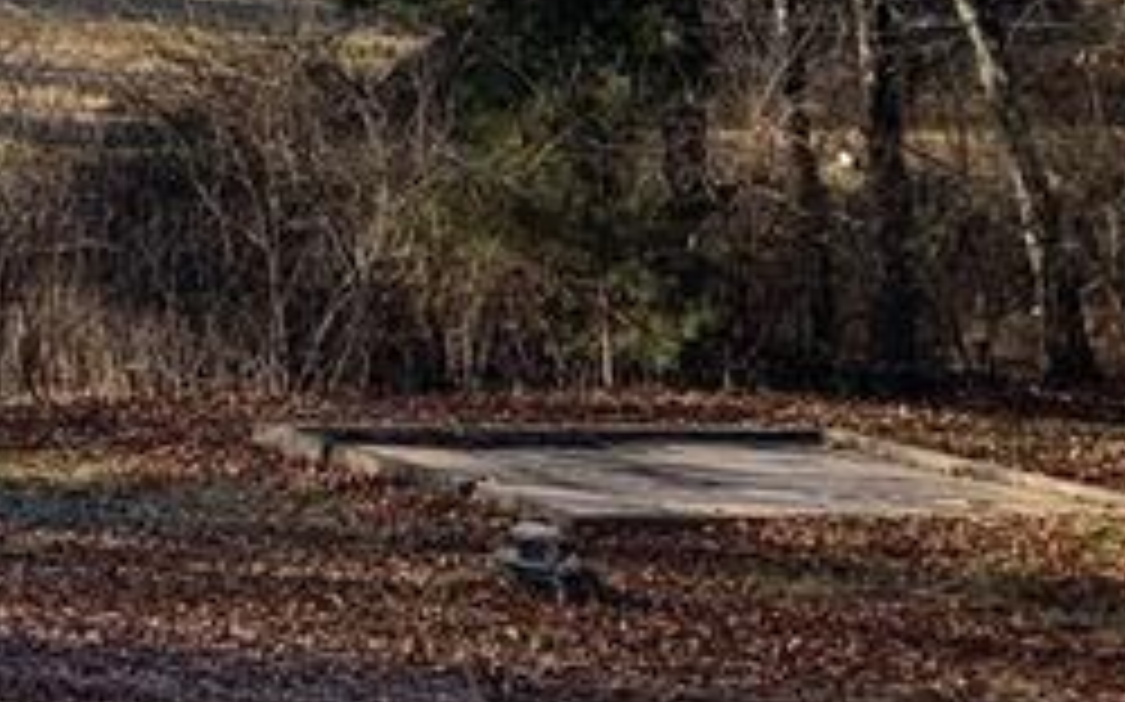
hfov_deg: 17.0
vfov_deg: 10.9
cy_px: -504
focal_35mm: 113
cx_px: -468
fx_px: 3463
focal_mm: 4.25
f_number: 1.8
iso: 25
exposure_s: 1/1163
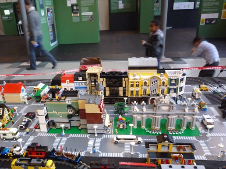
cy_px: 96
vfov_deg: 45.3
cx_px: 96
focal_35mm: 31
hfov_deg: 58.1
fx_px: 202
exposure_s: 1/25
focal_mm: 4.4
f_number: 2.8
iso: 400
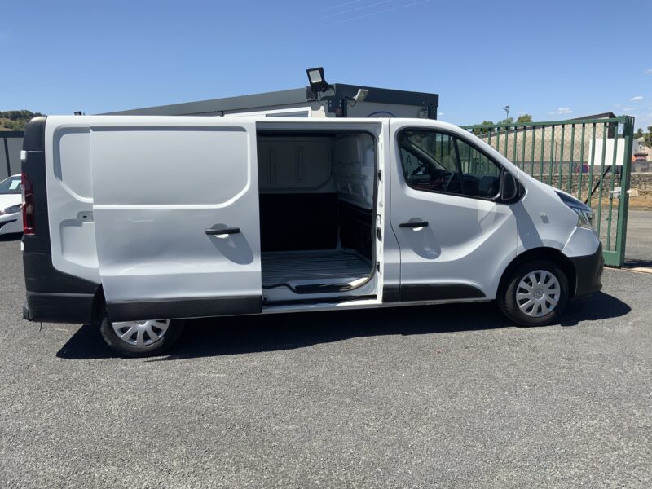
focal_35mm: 29
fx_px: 546
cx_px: 326
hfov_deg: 61.7
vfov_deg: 48.2
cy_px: 244
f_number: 1.8
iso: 16
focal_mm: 3
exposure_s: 1/1848
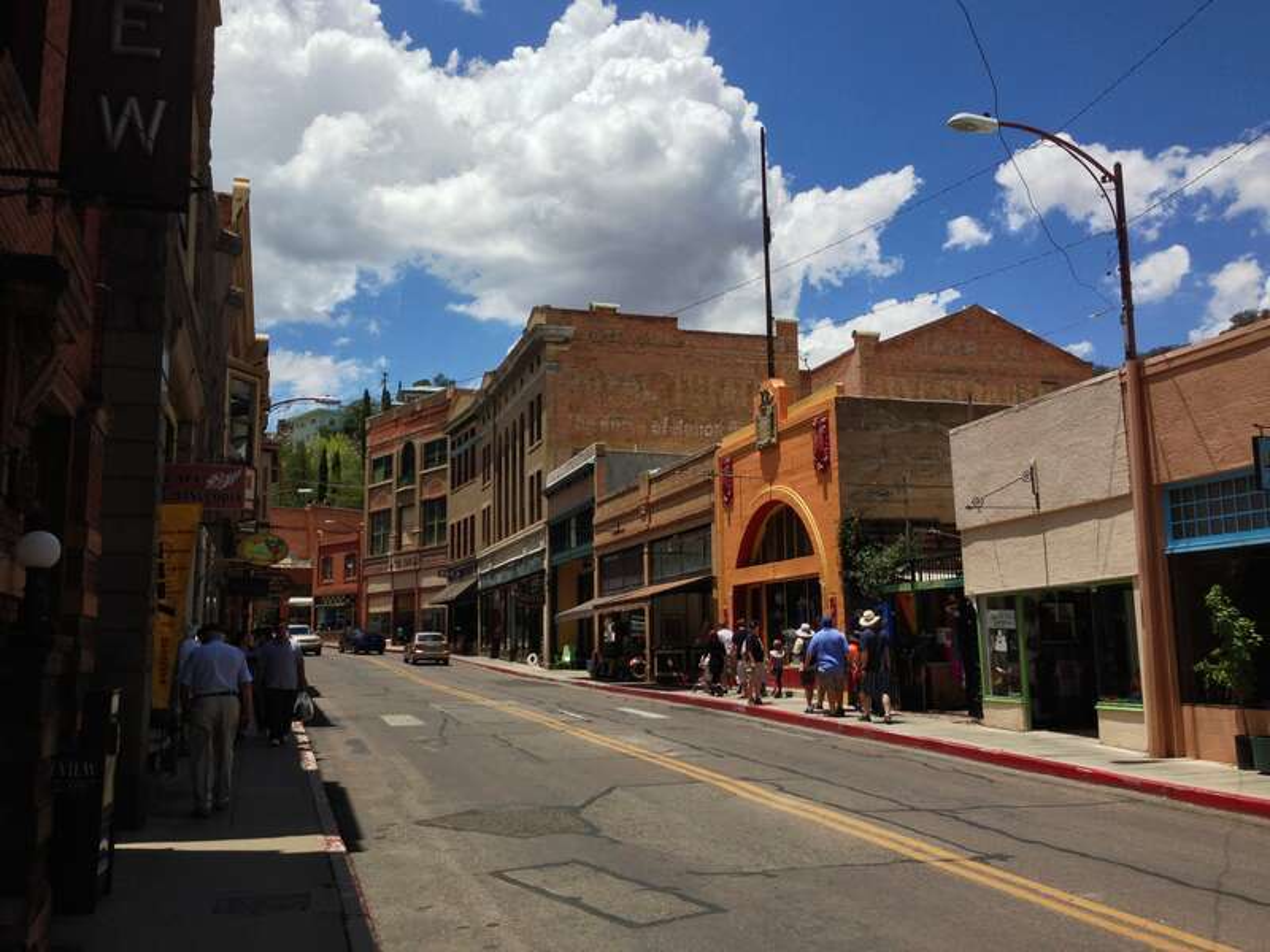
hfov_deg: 55.4
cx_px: 635
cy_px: 476
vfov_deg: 42.9
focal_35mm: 33
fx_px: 1211
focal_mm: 4.13
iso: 50
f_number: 2.4
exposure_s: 1/2262
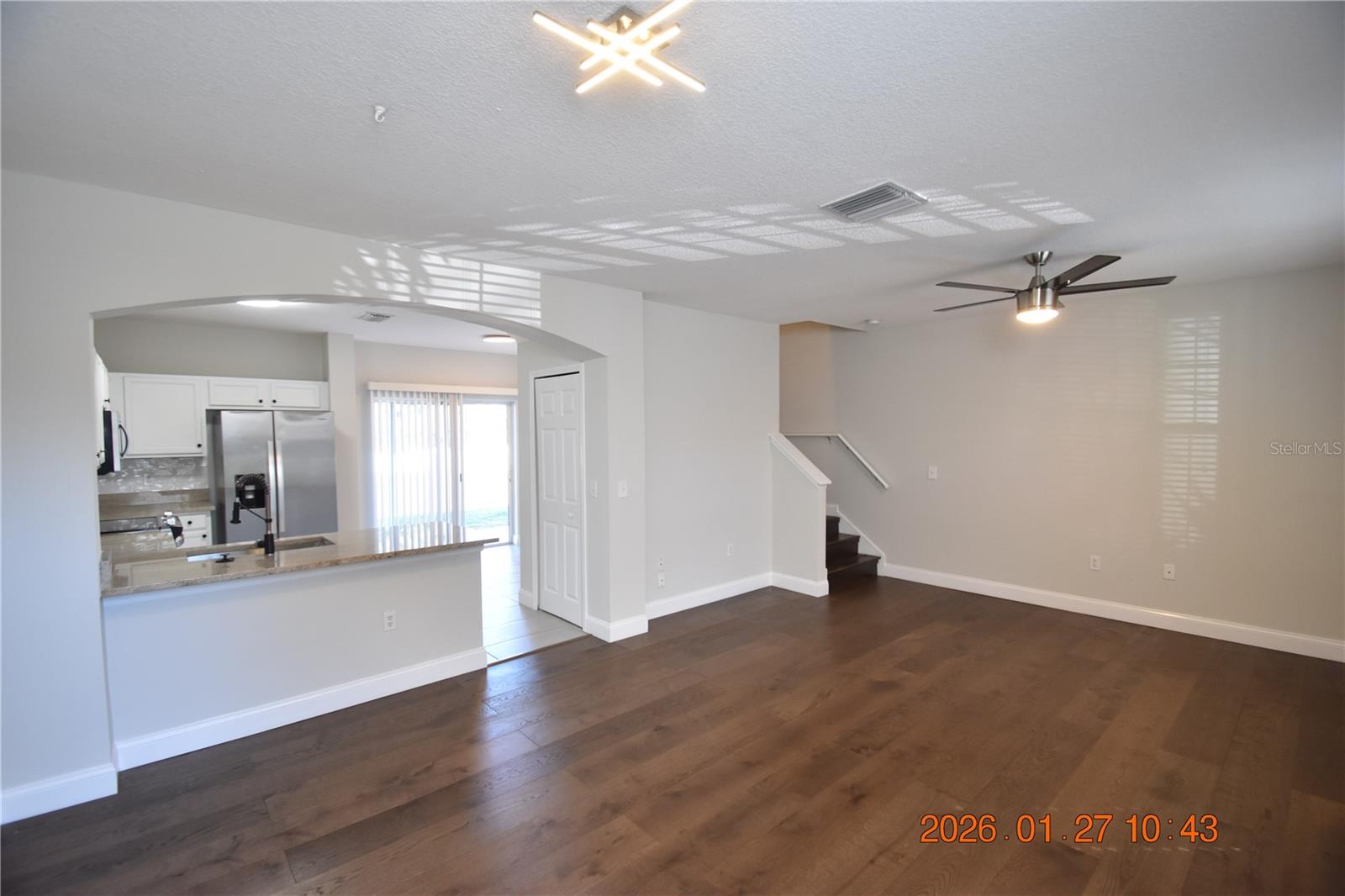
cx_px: 672
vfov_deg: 77.3
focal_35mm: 15
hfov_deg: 100.4
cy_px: 448
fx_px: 560
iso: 800
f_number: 3.5
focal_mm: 10
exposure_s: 1/90
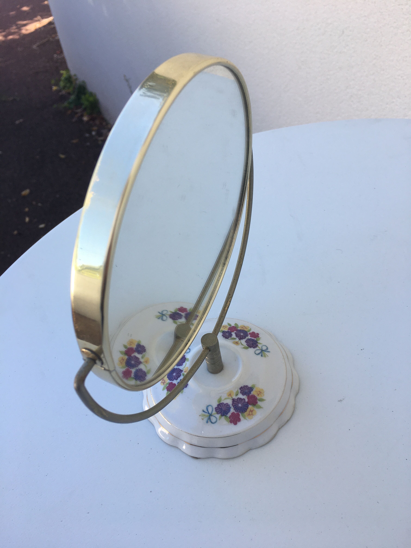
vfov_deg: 61.7
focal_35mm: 29
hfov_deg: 48.2
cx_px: 206
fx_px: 459
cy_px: 274
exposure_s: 1/239
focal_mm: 4.15
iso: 25
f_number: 2.2
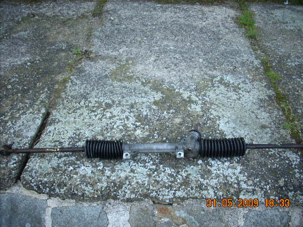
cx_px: 152
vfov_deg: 38.7
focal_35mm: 37
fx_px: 324
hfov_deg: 50.1
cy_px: 114
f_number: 2.8
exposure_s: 1/42.4
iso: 64
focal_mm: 6.2
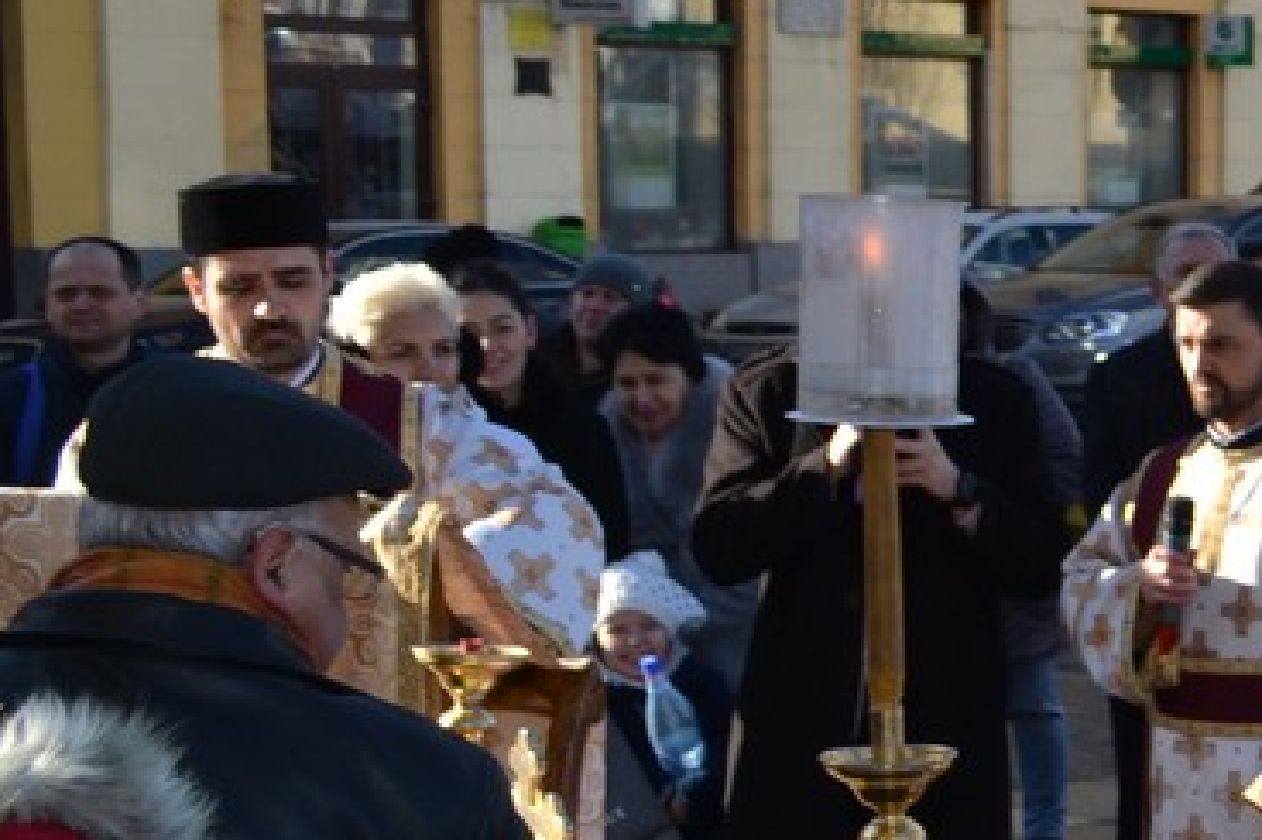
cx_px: 2184
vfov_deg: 14.4
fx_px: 3294
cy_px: 729
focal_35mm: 94
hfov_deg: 17.9
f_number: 5.6
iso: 100
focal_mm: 18
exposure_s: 1/200
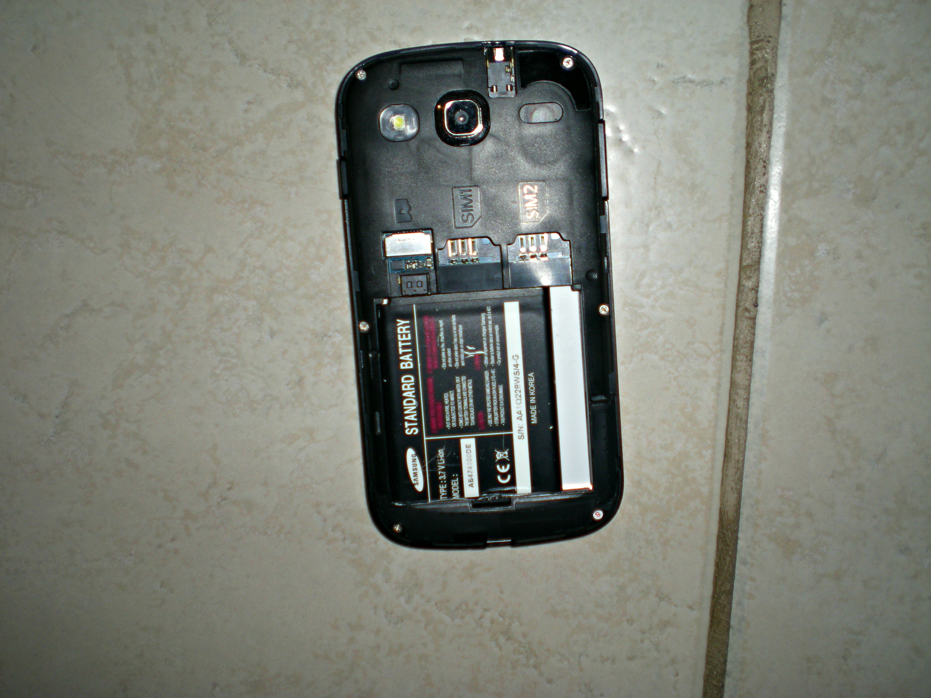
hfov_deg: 49.0
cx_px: 466
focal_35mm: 38
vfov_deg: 37.7
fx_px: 1022
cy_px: 349
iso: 50
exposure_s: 1/60
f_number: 3.1
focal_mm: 6.3
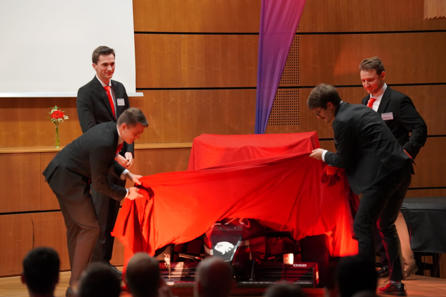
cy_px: 148
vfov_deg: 8.2
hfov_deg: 12.2
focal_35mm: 168
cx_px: 223
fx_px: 2081
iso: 6400
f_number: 4
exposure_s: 1/200
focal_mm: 168
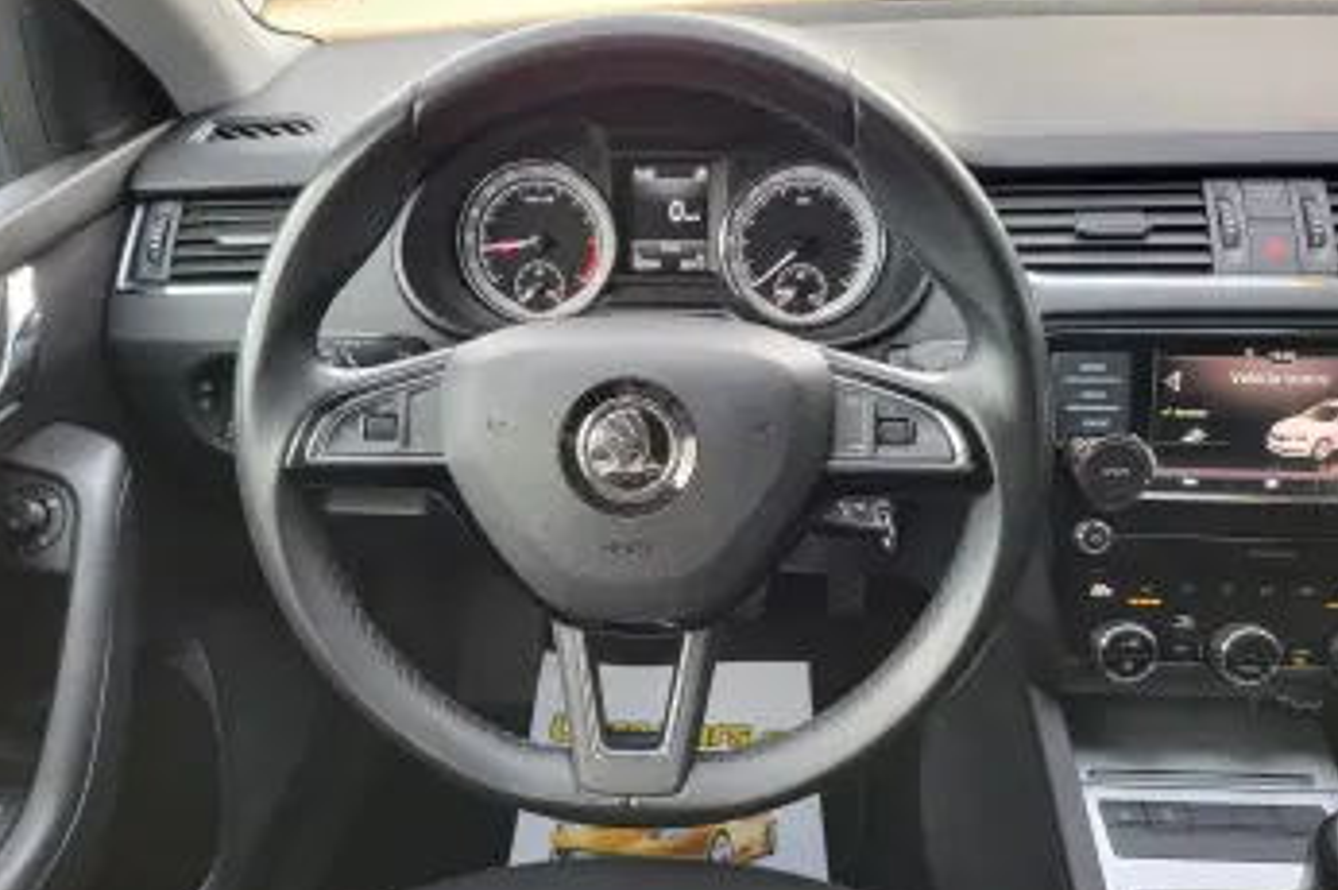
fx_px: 965
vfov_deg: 49.5
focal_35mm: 26
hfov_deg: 69.4
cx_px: 657
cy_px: 449
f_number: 1.8
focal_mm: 5
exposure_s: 1/100
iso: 200
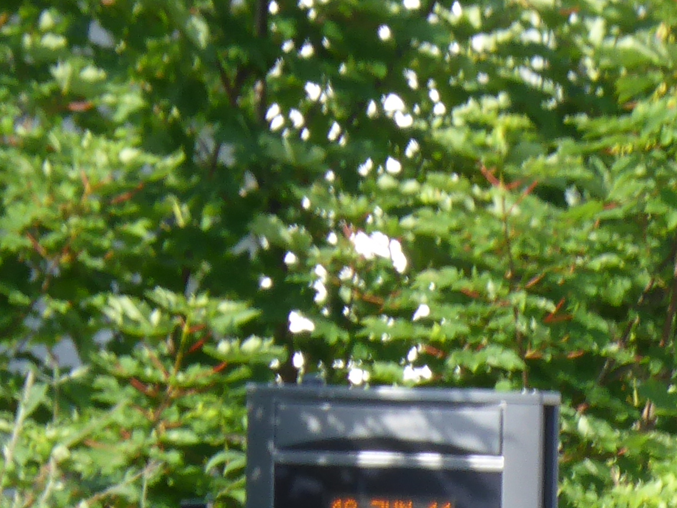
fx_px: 26031
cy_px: 1025
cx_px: 989
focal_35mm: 1331
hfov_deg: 1.5
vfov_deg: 1.1
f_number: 5.9
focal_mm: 55.7
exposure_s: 1/125
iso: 100
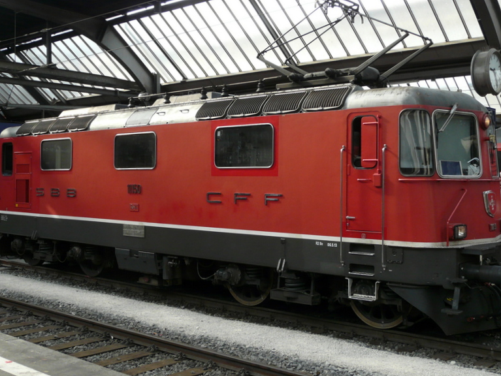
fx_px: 623
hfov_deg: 43.7
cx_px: 283
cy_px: 172
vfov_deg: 33.6
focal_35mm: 43
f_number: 3.2
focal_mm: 5.5
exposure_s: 1/100
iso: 100
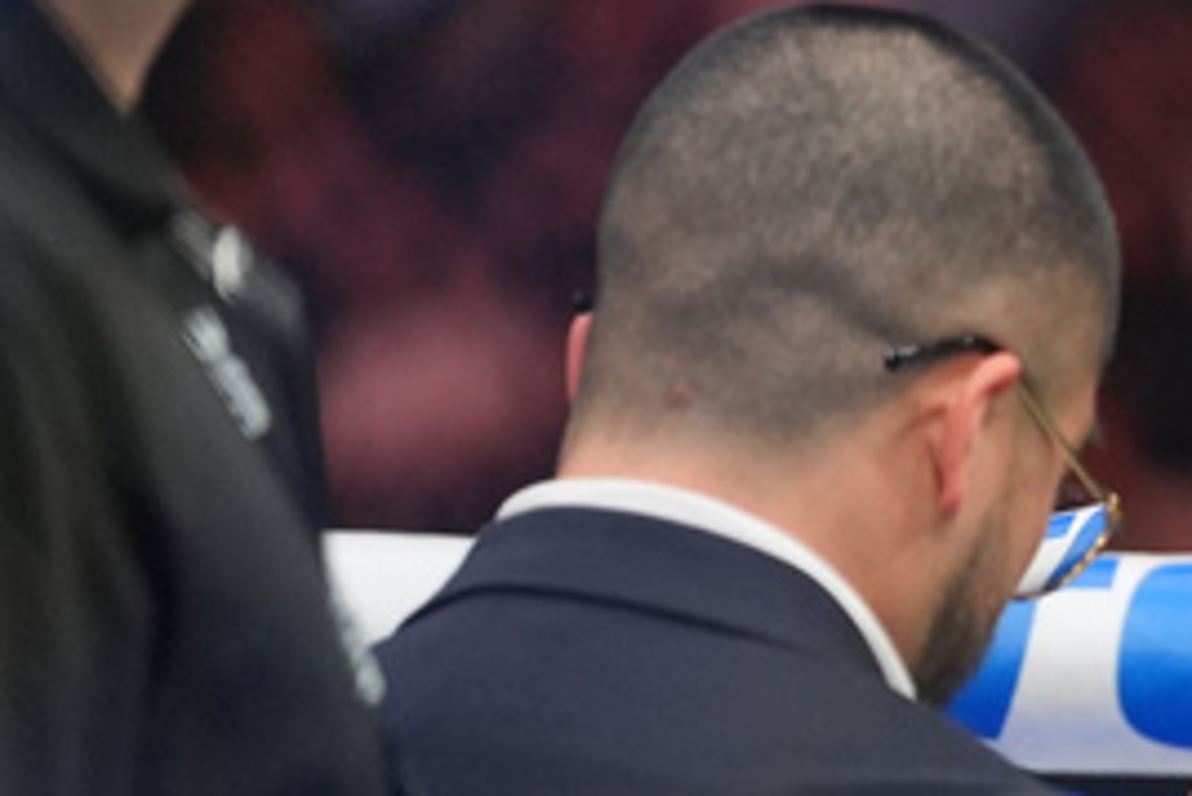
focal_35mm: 741
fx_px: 24548
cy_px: 863
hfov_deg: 2.8
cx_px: 1873
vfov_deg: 1.9
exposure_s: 1/1000
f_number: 2.8
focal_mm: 194
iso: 1600
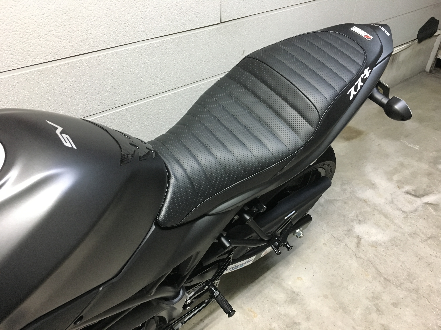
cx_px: 220
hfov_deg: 61.7
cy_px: 165
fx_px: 369
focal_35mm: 29
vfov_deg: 48.2
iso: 200
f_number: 2.2
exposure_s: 1/20
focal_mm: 4.15
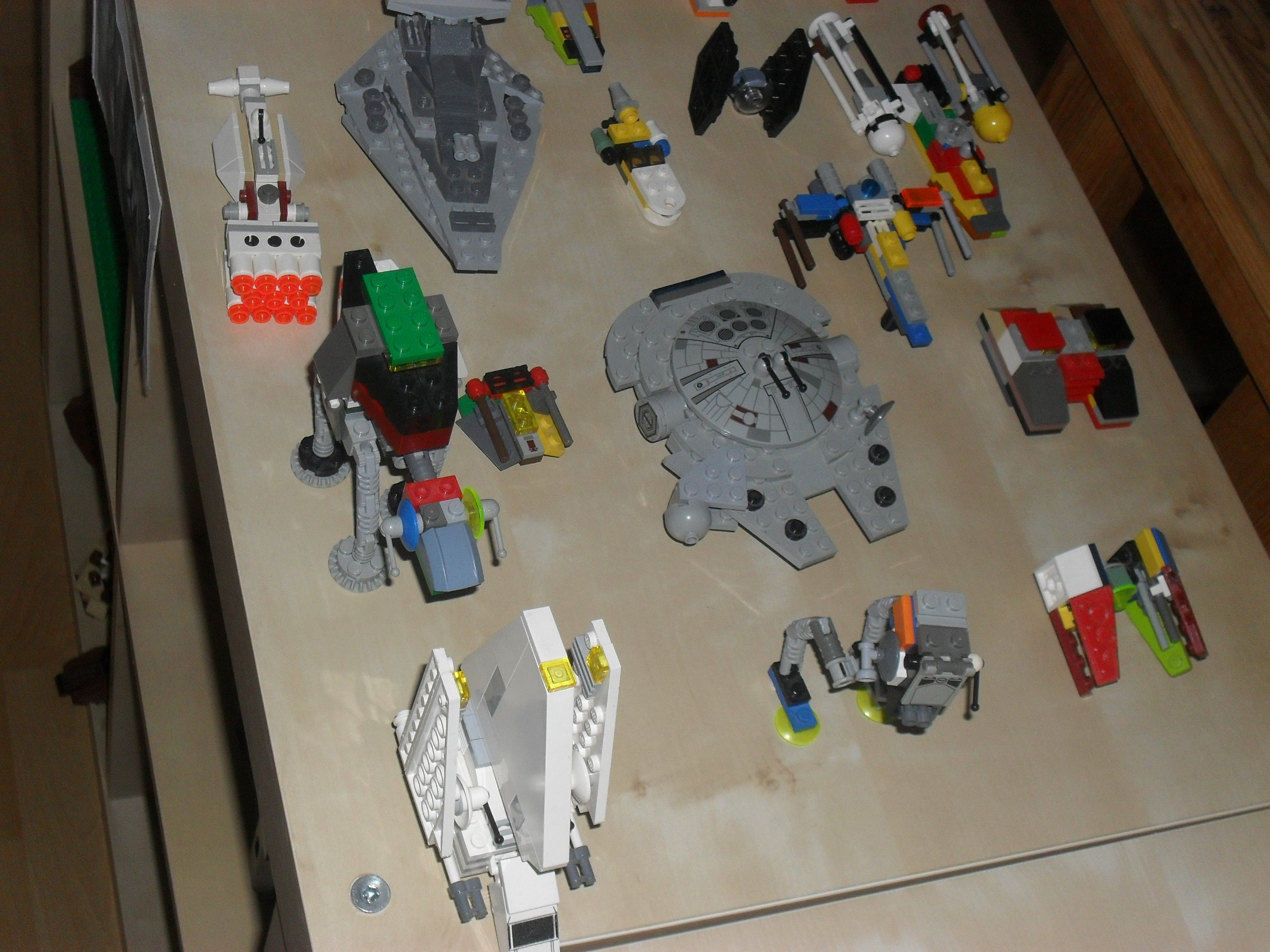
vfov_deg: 29.7
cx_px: 635
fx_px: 1798
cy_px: 476
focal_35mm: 49
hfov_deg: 38.9
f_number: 3.9
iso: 200
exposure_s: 1/45
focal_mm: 8.7
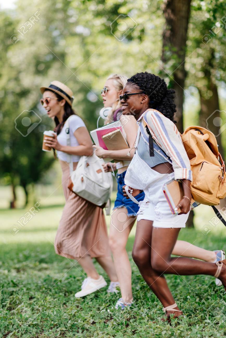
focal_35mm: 85
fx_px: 800
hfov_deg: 16.1
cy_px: 169
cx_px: 113
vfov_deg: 23.9
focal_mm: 85
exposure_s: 1/1000
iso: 100
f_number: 1.6
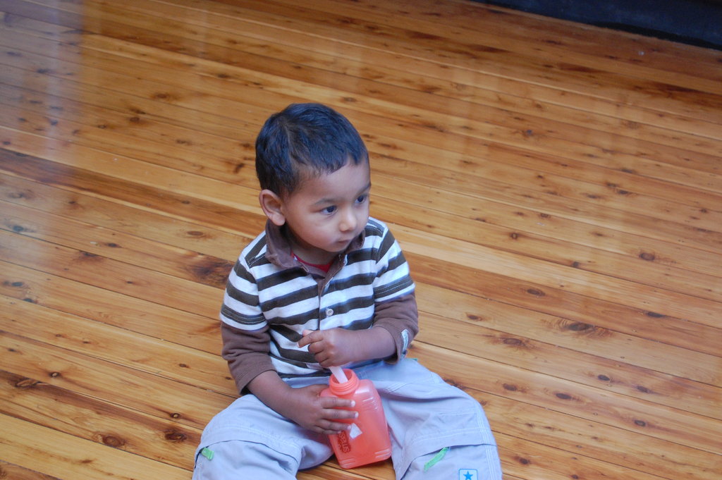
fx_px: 1563
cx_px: 361
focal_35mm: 78
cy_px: 240
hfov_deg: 26.0
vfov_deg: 17.5
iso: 1250
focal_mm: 52
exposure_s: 1/60
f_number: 5.6
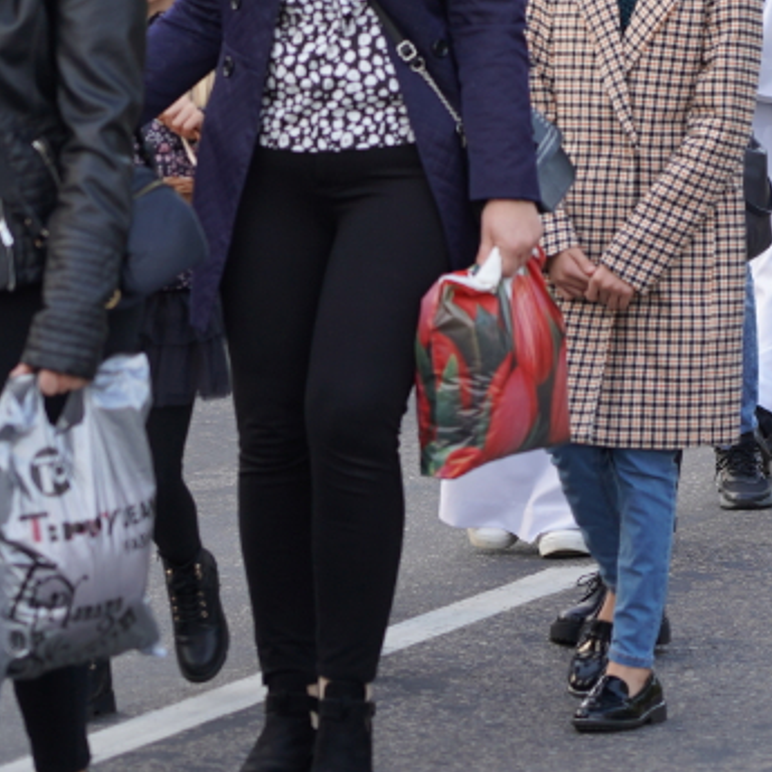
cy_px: 48
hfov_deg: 5.2
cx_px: 752
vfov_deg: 5.2
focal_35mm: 336
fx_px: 8478
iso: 200
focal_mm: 105
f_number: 4
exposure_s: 1/160
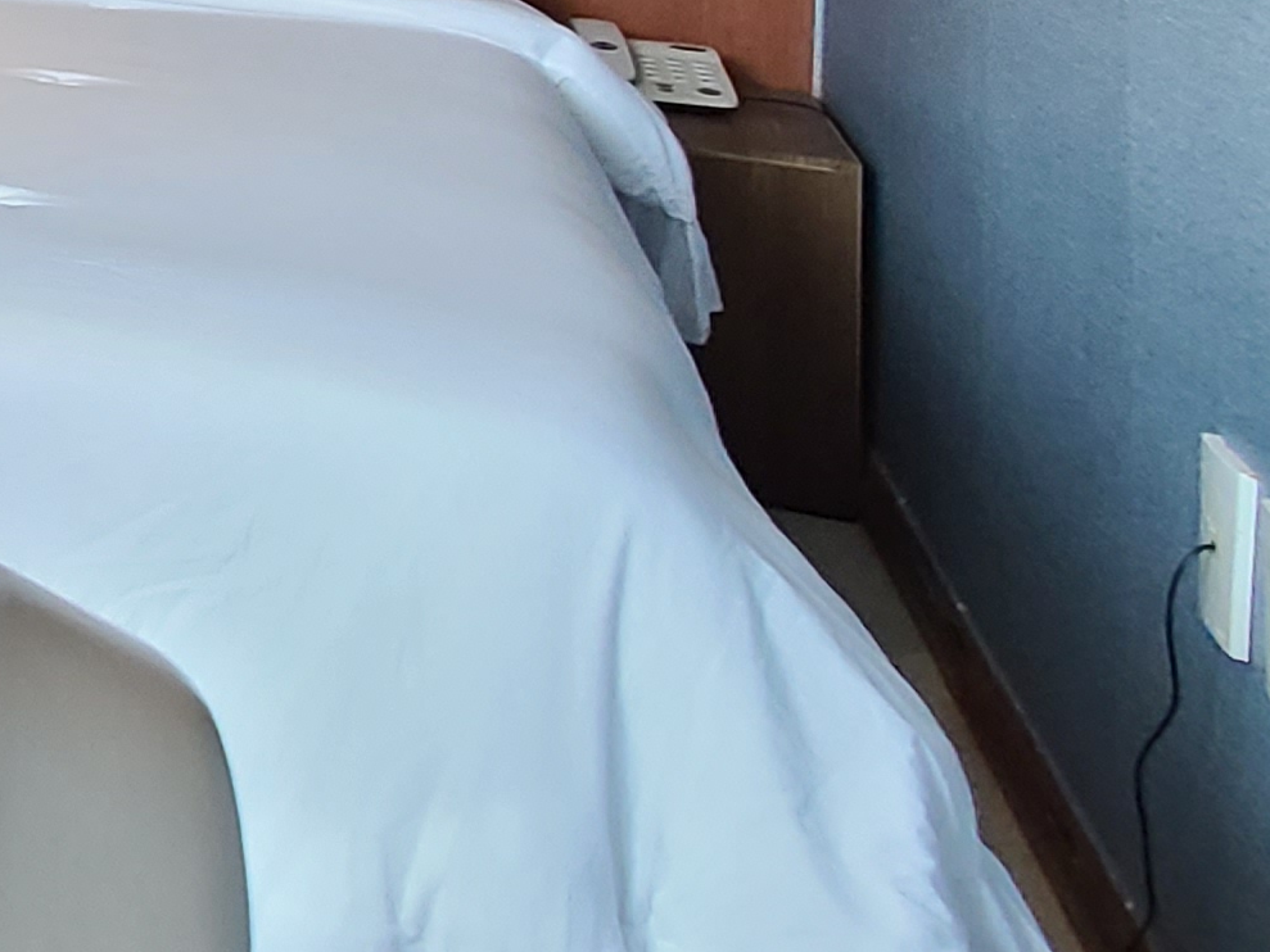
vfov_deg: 23.1
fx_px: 1945
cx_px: -1309
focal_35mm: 53
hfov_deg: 19.0
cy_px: -409
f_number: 2.2
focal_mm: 2.2
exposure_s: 1/60
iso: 320
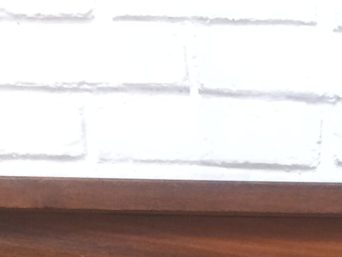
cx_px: 501
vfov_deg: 10.1
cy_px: 537
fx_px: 1324
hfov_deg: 13.9
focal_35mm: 134
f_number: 2.2
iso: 100
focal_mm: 4.15
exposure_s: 1/33
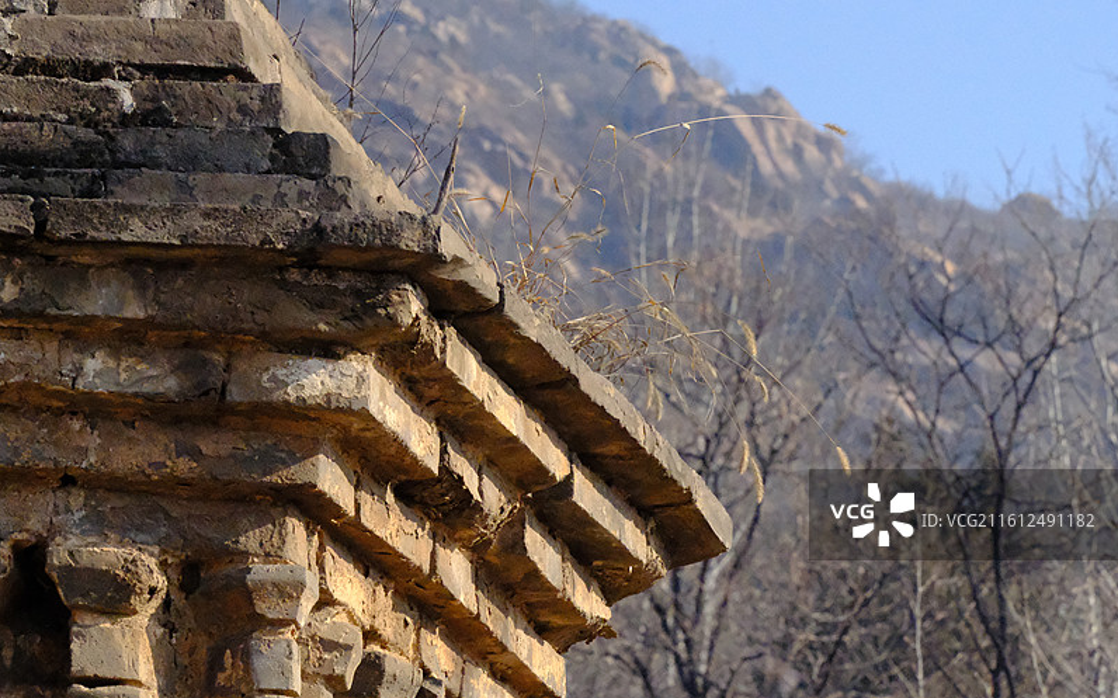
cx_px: 560
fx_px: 5087
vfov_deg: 7.9
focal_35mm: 167
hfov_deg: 12.5
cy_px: 341
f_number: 14
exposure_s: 1/5000
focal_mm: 108.6
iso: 12800
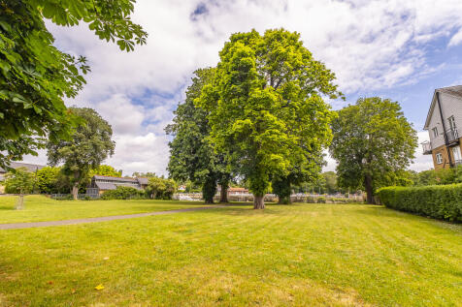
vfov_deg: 77.3
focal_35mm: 15
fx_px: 192
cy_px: 154
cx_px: 231
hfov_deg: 100.4
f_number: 7.1
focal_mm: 10
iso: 320
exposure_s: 1/640
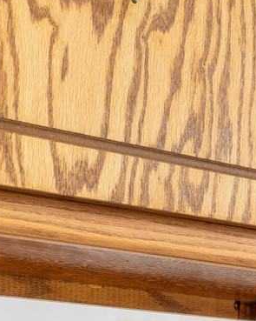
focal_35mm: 70
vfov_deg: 22.9
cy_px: 458
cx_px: 388
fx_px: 663
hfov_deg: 19.1
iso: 125
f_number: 9
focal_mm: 17
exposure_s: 1/13
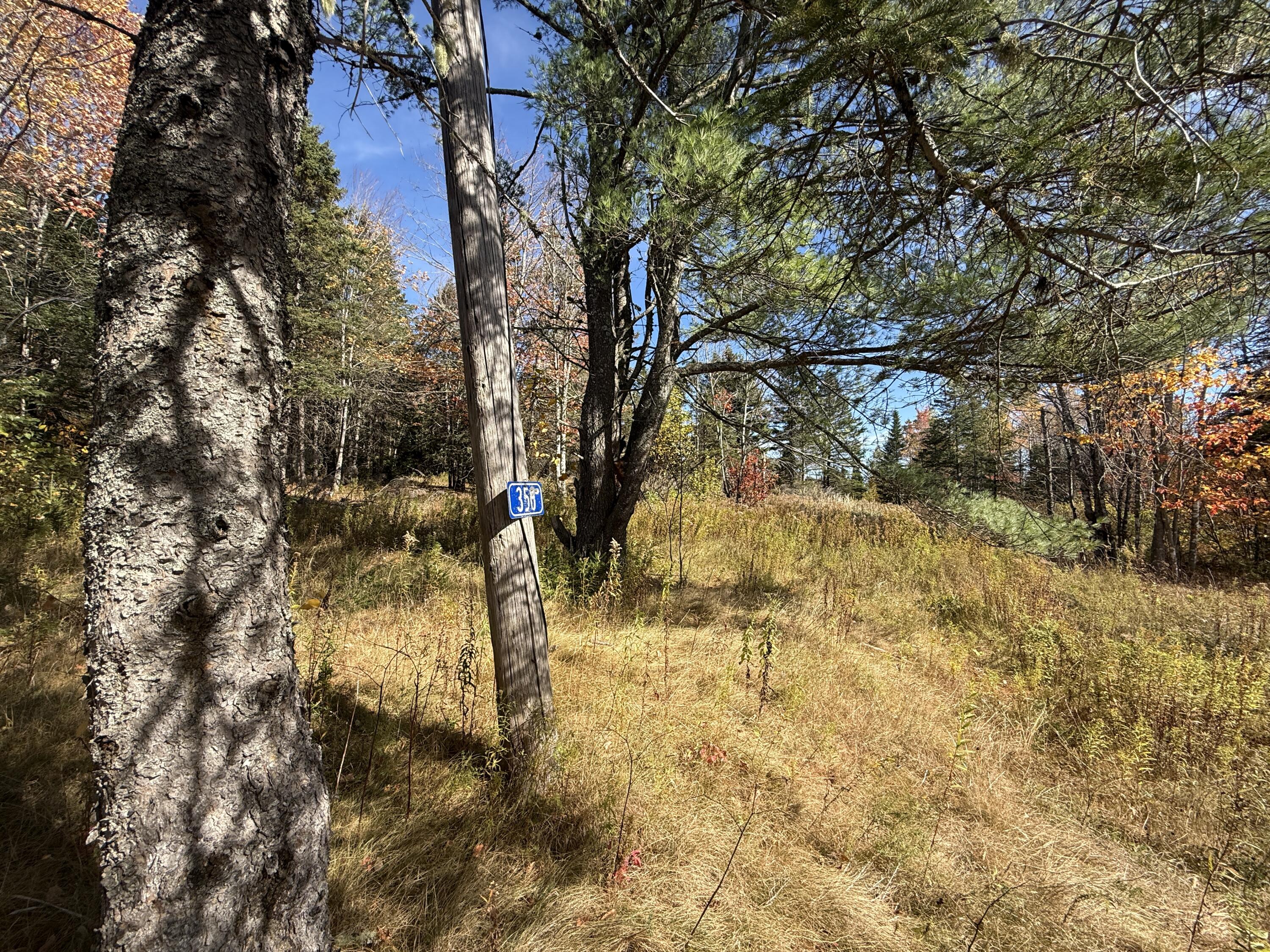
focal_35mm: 14
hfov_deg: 102.1
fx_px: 514
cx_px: 635
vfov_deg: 85.7
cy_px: 476
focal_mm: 2.22
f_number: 2.2
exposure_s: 1/820
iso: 50
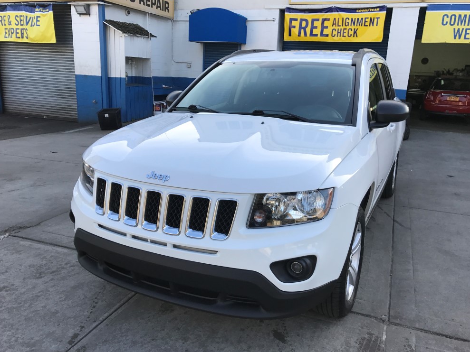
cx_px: 240
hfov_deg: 61.6
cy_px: 179
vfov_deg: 48.2
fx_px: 394
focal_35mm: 29
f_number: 1.8
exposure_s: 1/449
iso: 20
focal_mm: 3.99
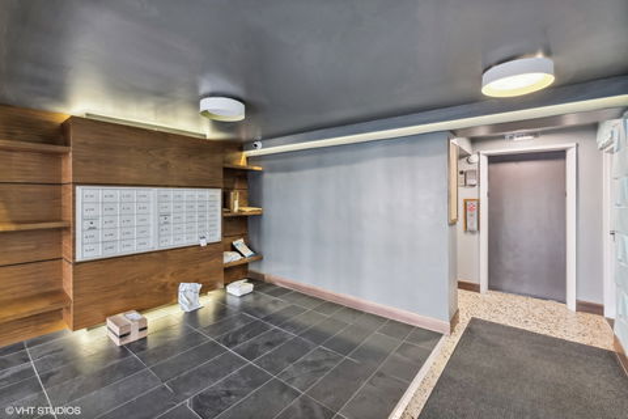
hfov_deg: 96.7
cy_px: 210
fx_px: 279
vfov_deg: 73.7
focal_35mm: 16
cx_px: 314
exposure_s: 1/8
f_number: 8
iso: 250
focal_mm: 16
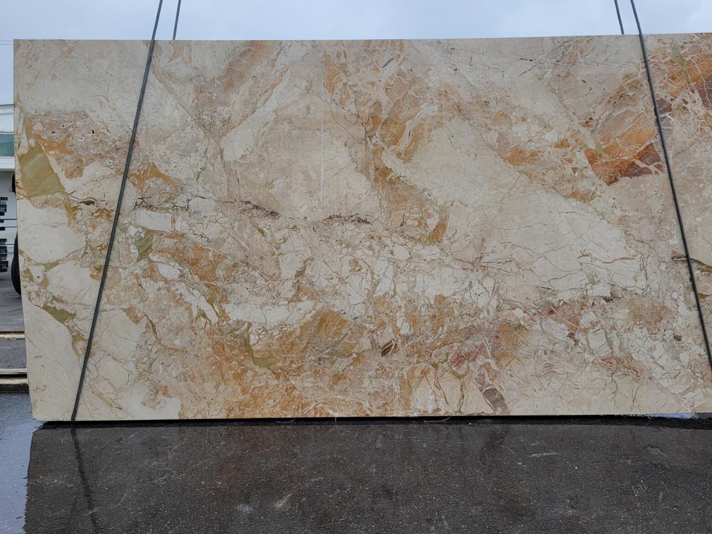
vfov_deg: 44.0
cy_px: 224
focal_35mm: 32
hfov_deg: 56.8
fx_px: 658
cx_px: 383
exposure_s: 1/697
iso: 40
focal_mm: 5.4
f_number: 1.8
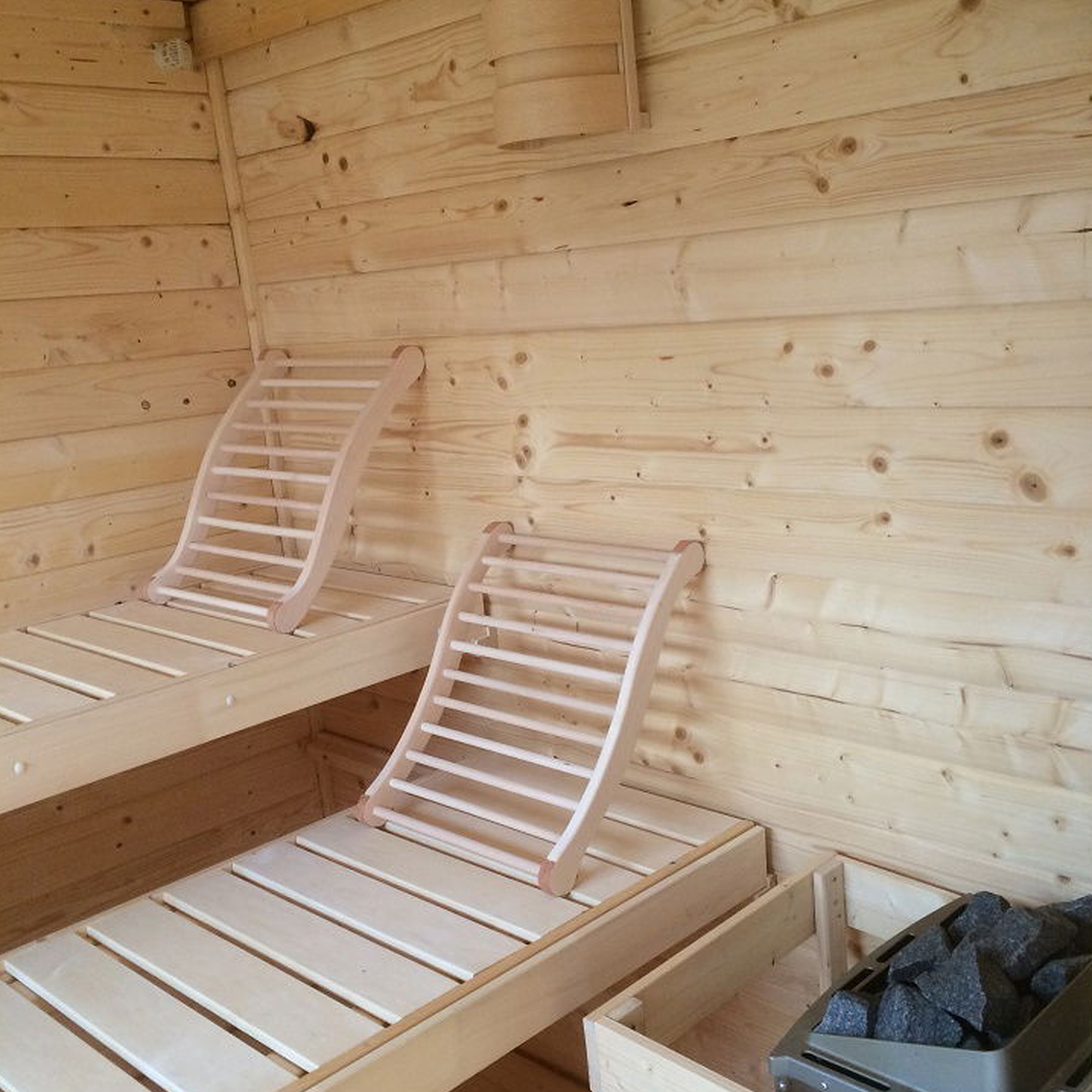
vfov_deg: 47.1
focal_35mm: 35
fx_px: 1249
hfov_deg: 47.2
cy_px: 613
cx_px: 551
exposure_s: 1/33
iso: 80
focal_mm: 4.15
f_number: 2.2
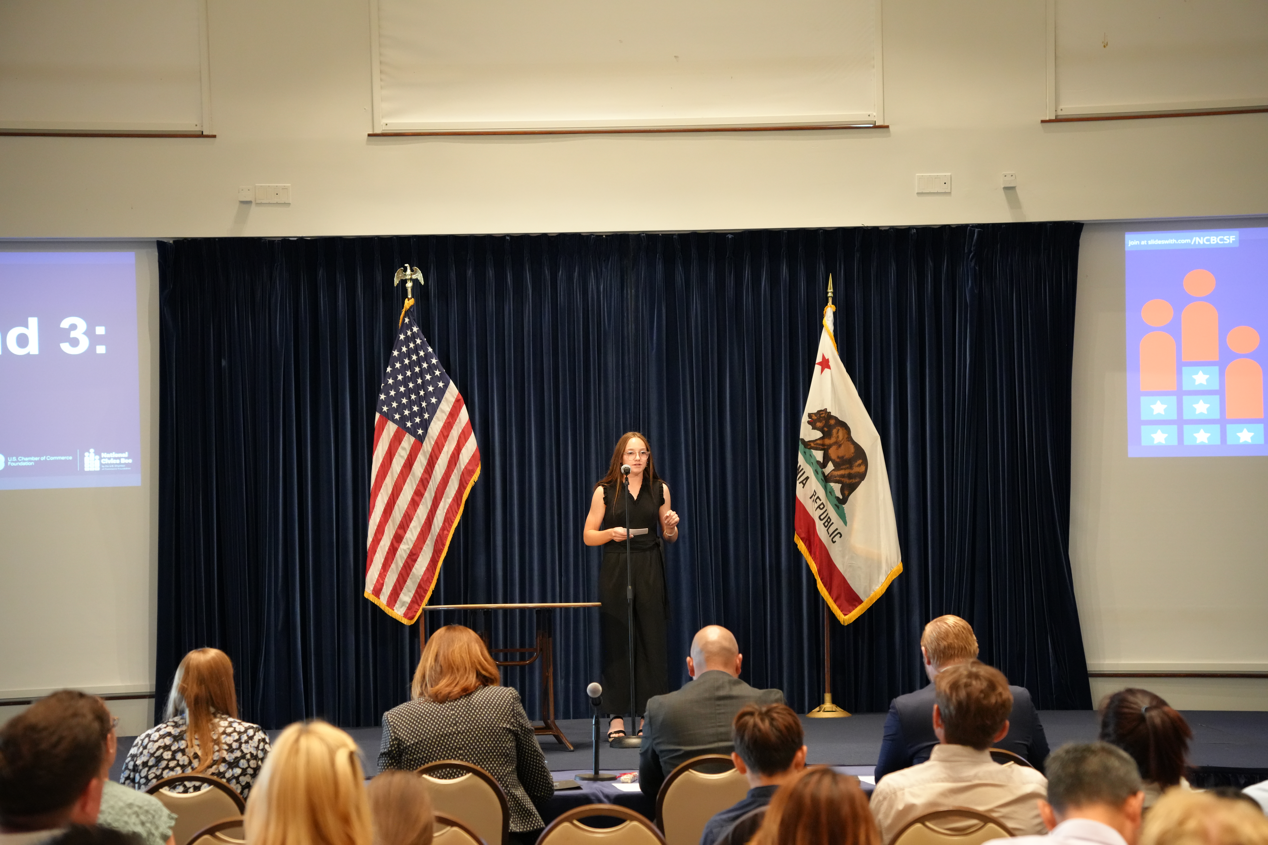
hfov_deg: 28.8
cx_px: 634
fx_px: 2465
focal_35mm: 70
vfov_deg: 19.5
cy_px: 422
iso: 5000
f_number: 4
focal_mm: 70
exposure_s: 1/160
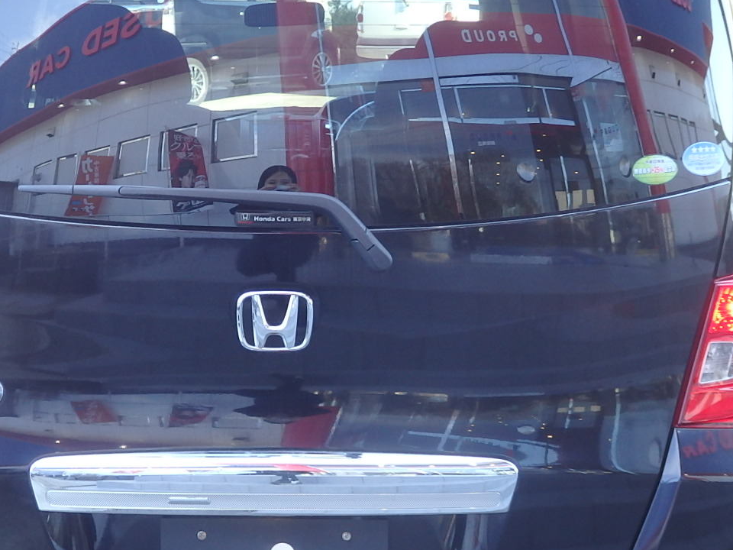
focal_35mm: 74
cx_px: 292
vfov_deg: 19.9
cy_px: 328
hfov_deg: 26.3
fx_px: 1567
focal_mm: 6.6
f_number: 3.6
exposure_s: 1/50
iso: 125
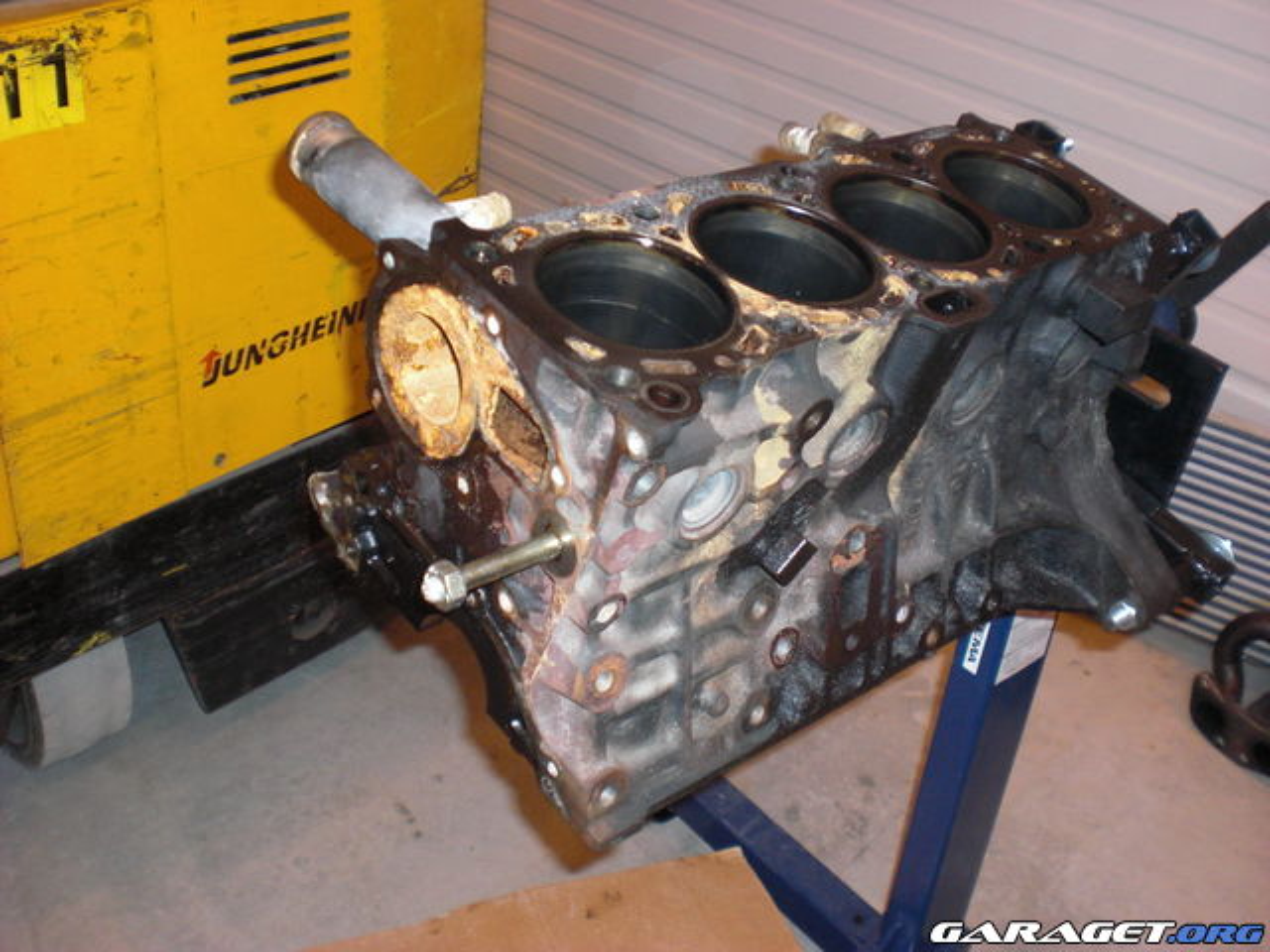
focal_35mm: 38
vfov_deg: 37.7
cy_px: 476
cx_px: 635
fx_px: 1394
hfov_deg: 49.0
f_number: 3.1
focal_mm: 6.3
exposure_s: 1/60
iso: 200
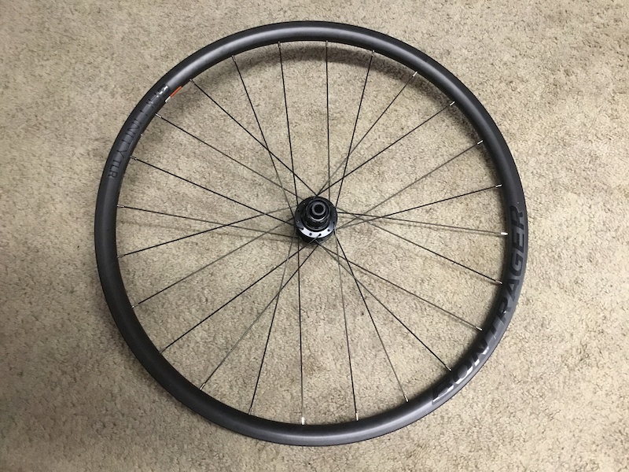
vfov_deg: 45.4
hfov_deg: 58.4
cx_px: 314
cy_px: 236
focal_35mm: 31
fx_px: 563
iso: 200
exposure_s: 1/30
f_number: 2.4
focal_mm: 3.3
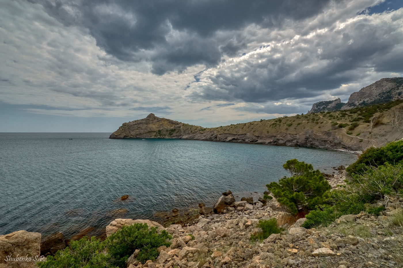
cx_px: 202
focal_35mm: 16
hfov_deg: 96.7
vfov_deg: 73.7
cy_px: 134
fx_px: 179
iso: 400
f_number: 16
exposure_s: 1/125
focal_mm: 16
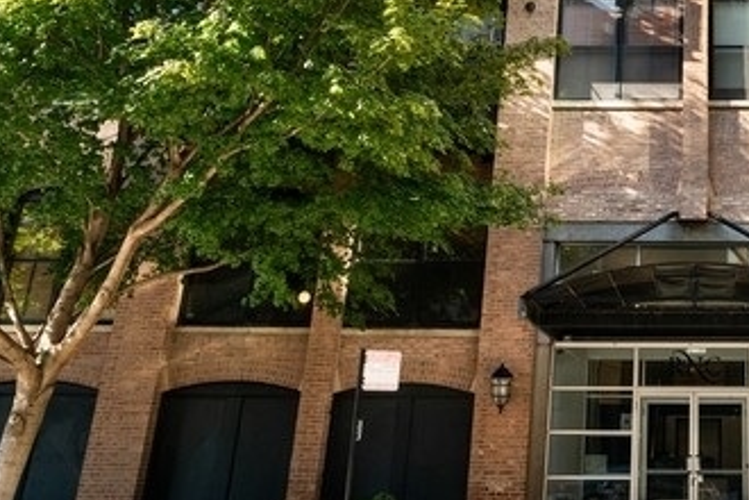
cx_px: 702
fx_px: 1019
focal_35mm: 49
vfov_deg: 25.9
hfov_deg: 37.2
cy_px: -18
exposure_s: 1/50
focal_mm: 18
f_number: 8
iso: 320
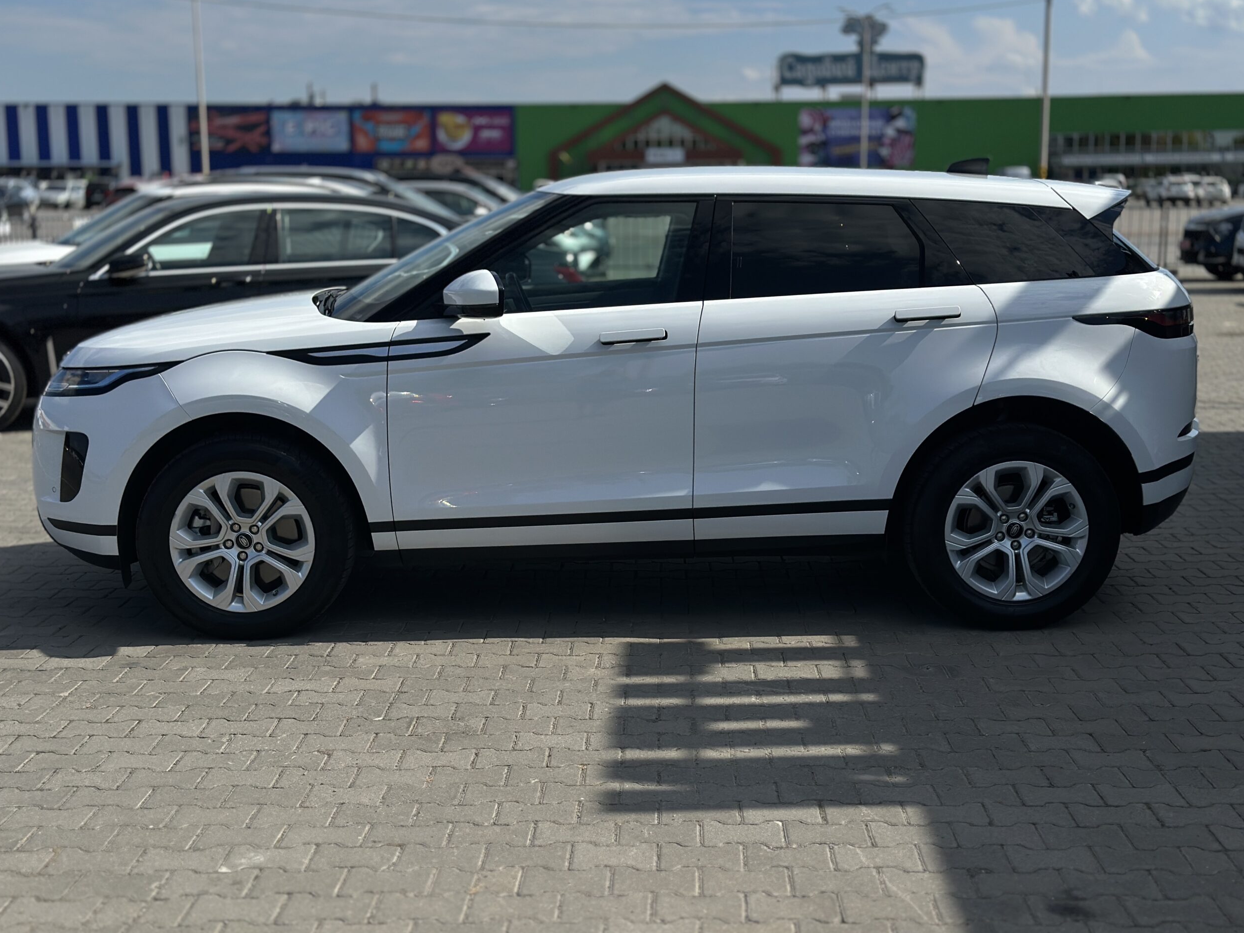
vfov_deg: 29.7
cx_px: 624
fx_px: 1761
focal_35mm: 49
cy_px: 462
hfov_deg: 38.9
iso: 100
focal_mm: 6.86
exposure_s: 1/10870
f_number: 1.78
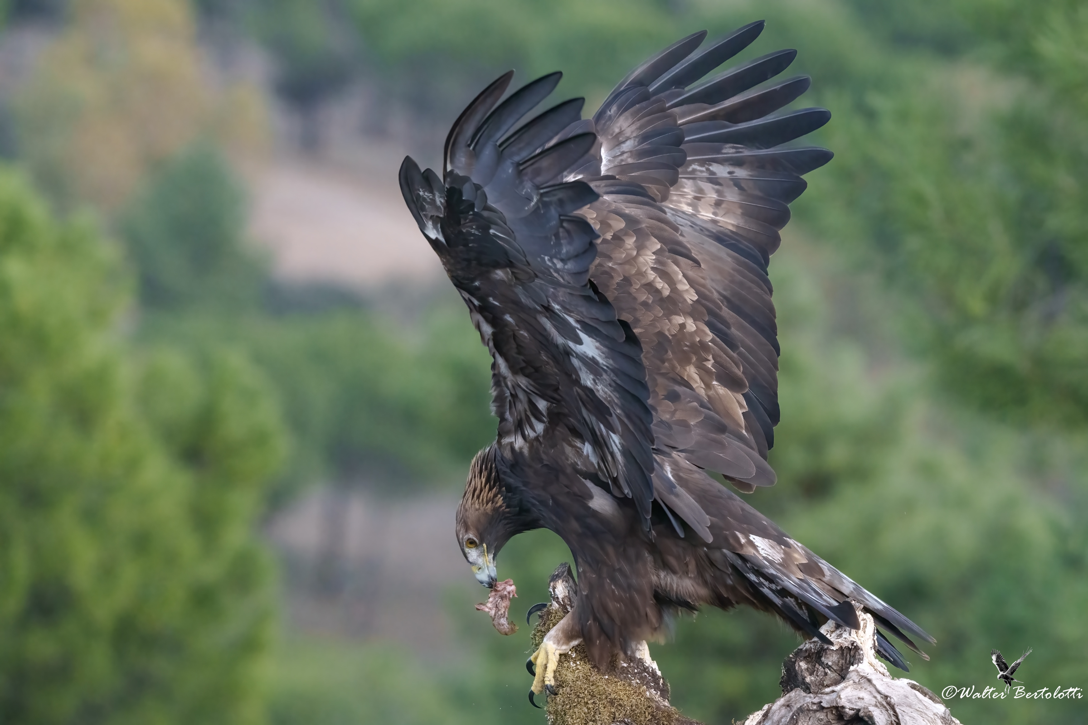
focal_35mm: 391
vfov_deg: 3.5
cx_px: 544
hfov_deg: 5.3
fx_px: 11816
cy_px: 362
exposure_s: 1/1600
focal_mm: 391
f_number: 8
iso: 8000
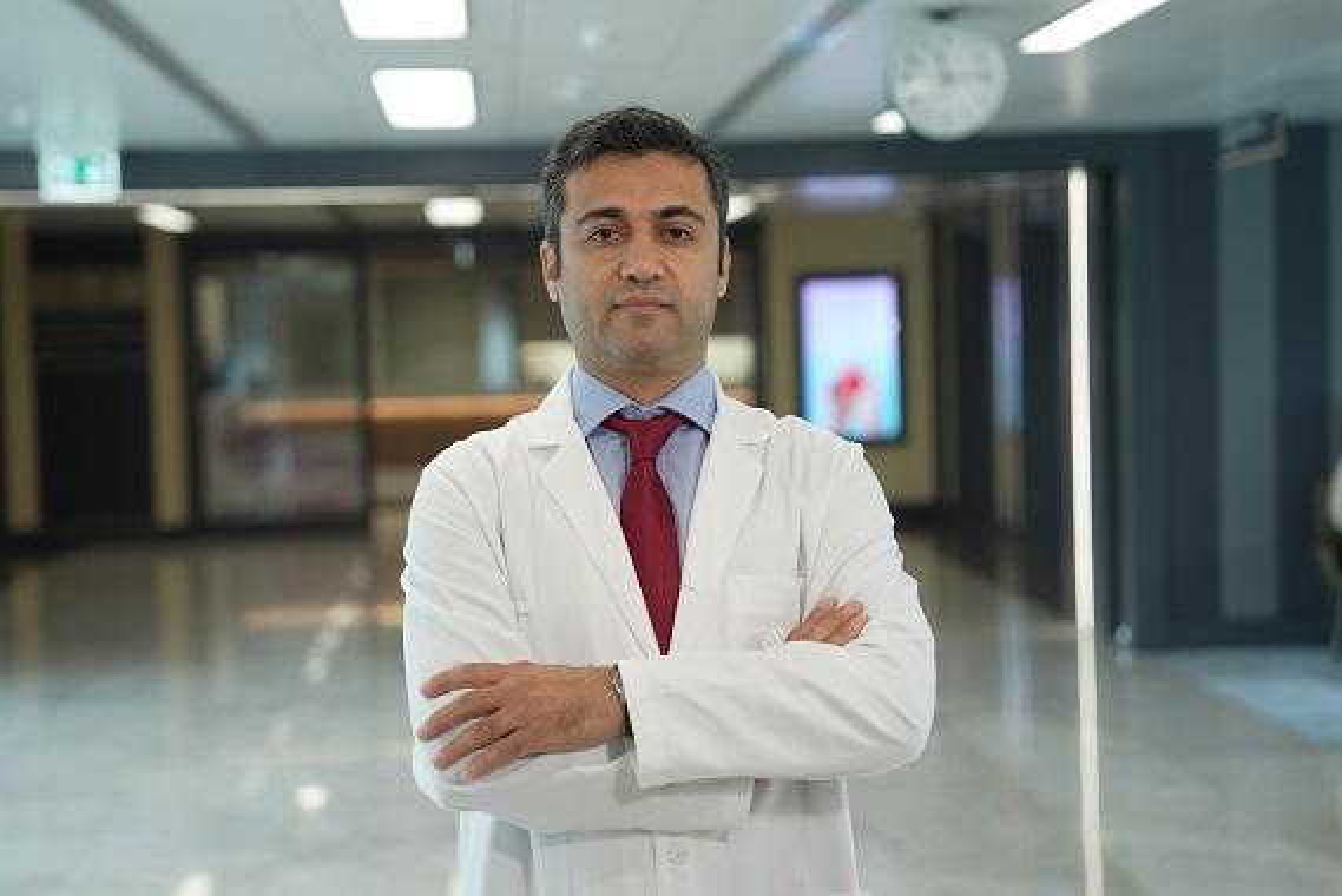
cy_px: 448
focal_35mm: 70
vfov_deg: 19.5
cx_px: 671
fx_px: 2611
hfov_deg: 28.8
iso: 500
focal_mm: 70
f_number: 2.8
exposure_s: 1/160
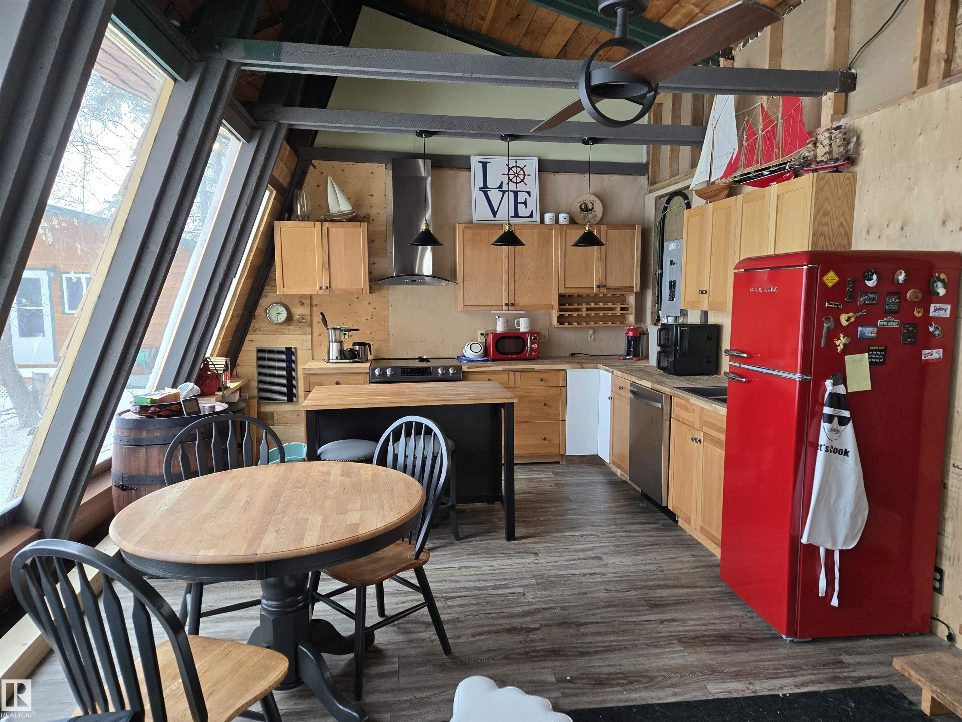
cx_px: 481
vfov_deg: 58.9
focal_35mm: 23
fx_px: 639
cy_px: 361
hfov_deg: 73.9
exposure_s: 1/180
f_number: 1.8
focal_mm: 5.4
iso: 160
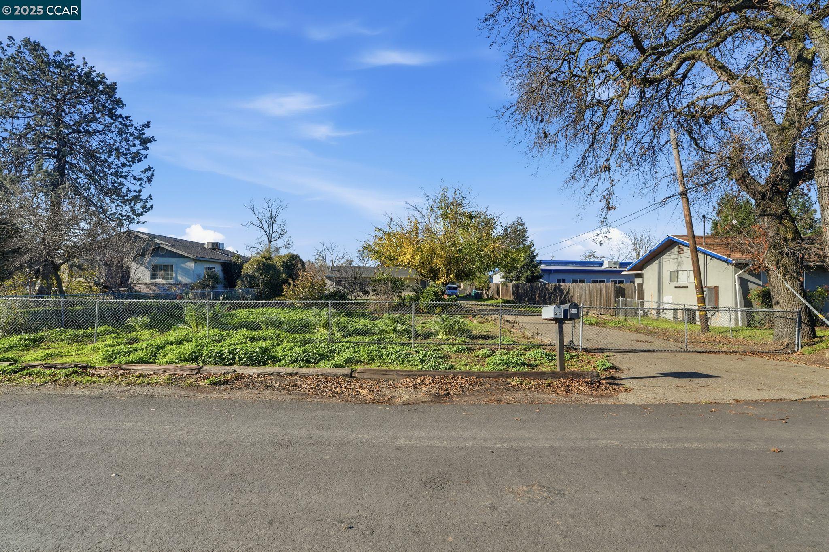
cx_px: 414
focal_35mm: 16
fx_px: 368
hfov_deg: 96.7
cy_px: 276
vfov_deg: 73.7
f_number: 8
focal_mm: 16
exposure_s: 1/2000
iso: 400
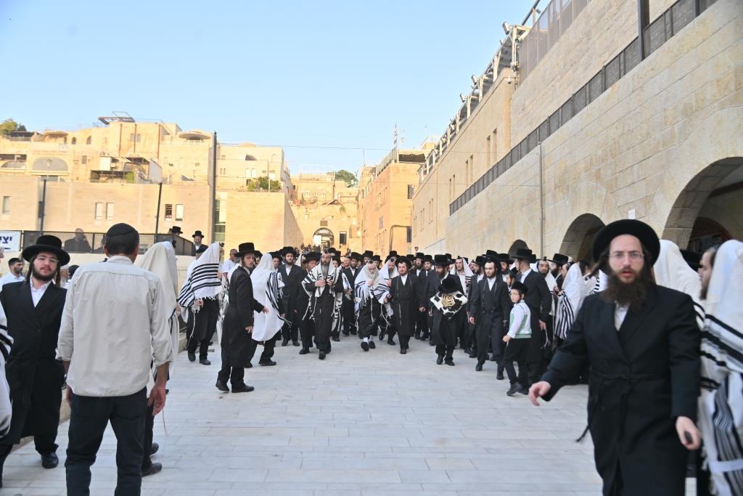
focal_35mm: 30
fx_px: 619
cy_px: 248
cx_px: 372
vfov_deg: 43.6
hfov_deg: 61.9
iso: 125
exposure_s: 1/250
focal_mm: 30
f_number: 4
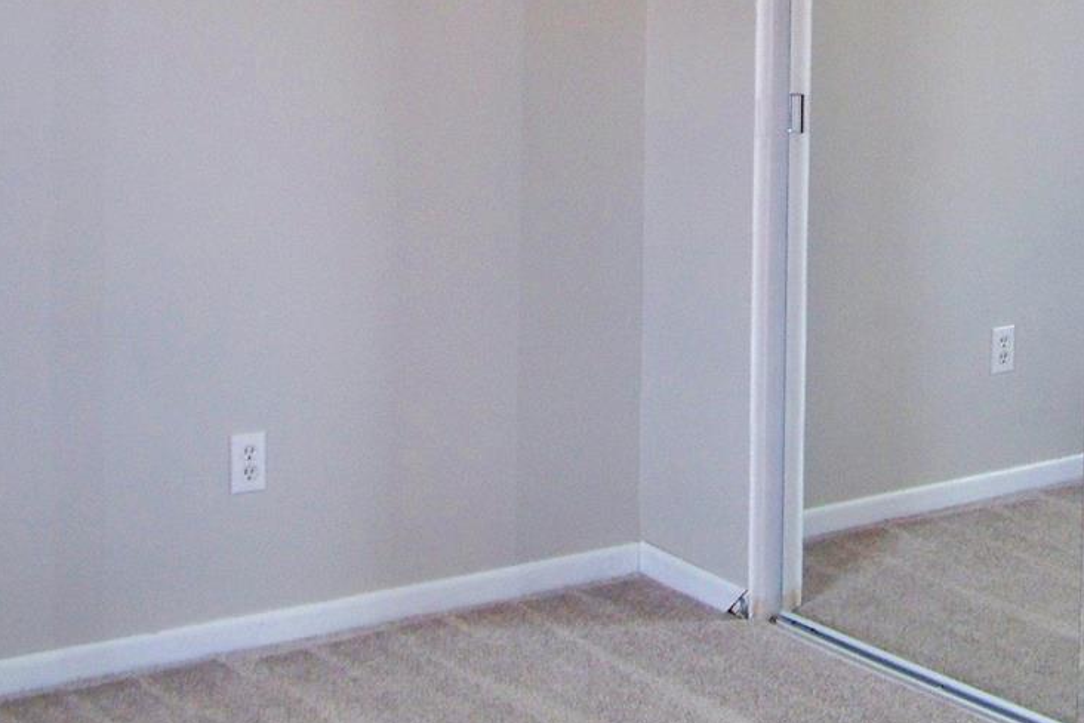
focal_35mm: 75
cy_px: -62
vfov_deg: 17.6
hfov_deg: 26.7
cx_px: 801
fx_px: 2258
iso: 250
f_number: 2.8
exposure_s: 1/40
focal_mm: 5.85
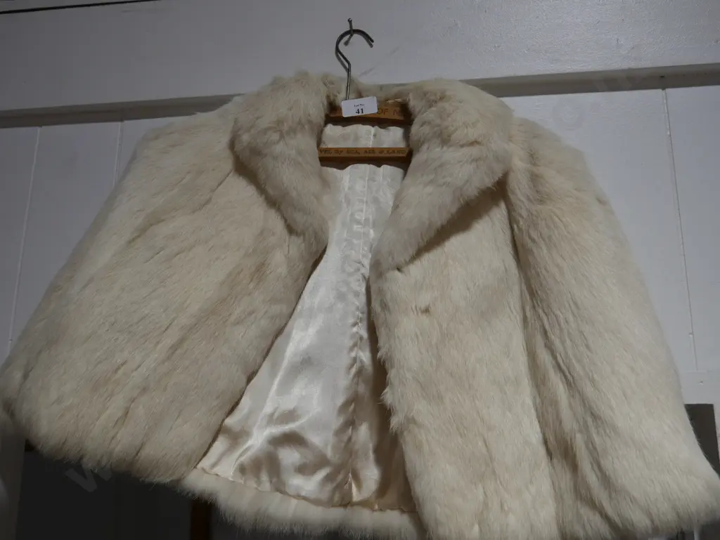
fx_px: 749
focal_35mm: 36
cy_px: 270
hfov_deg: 51.3
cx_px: 360
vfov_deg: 39.7
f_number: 4
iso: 200
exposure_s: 1/100
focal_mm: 18
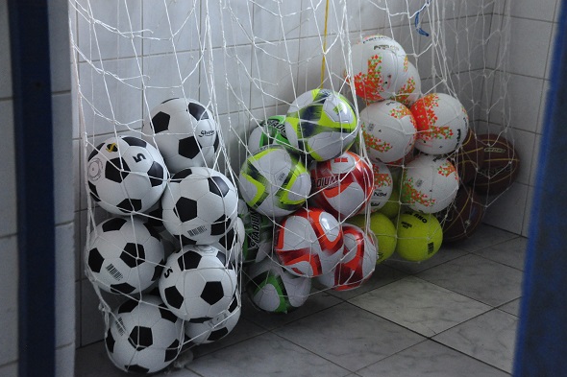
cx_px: 281
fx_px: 1055
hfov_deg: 30.1
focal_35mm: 67
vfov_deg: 20.3
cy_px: 190
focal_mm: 44
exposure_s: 1/100
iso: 3200
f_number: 4.5
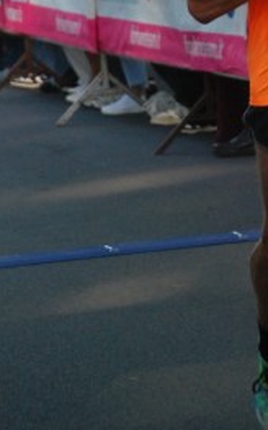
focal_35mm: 420
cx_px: 324
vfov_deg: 5.0
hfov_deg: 3.1
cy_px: -10
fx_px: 4916
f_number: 5.6
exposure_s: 1/400
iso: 1000
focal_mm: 120
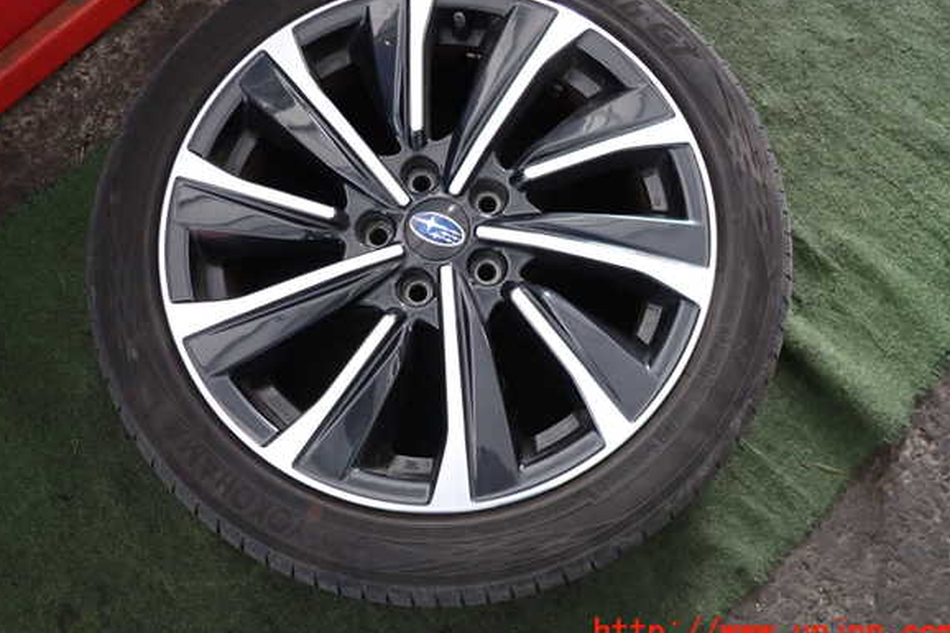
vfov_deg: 47.8
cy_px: 284
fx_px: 712
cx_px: 472
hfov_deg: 67.4
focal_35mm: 27
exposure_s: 1/30
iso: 320
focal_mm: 4.5
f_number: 2
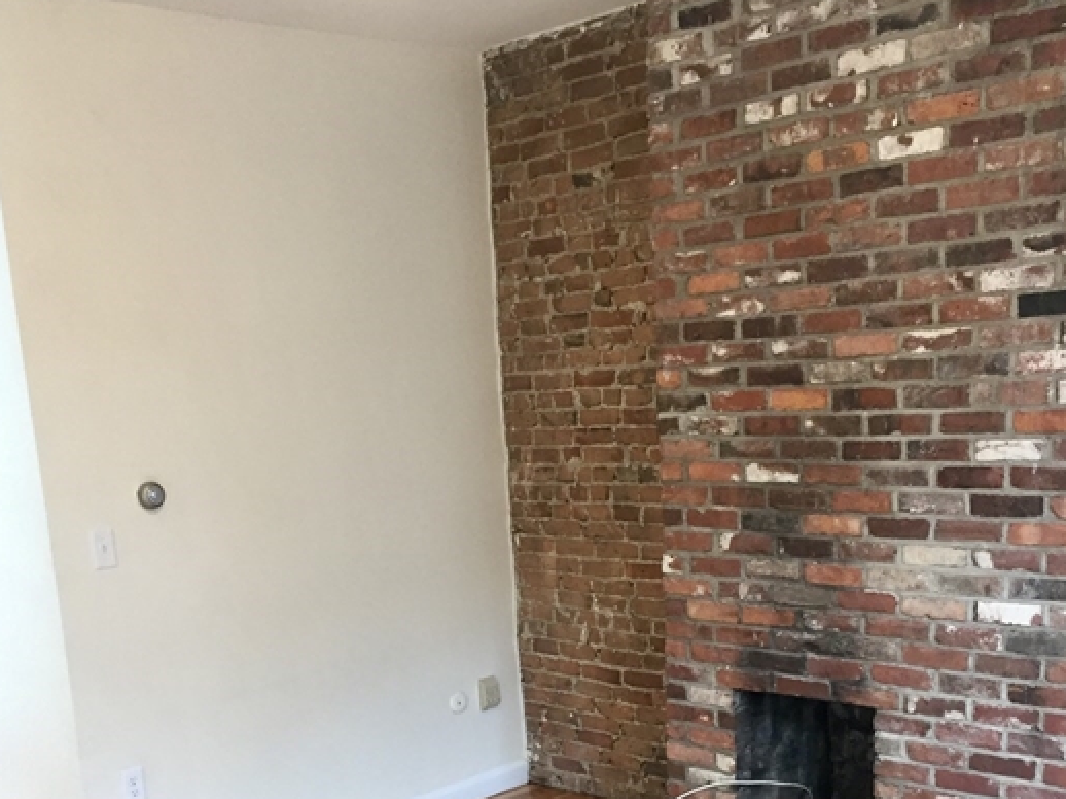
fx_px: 1324
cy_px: 698
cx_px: 562
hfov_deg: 43.9
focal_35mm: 43
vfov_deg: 32.1
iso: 125
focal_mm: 4.15
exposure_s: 1/30
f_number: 2.2
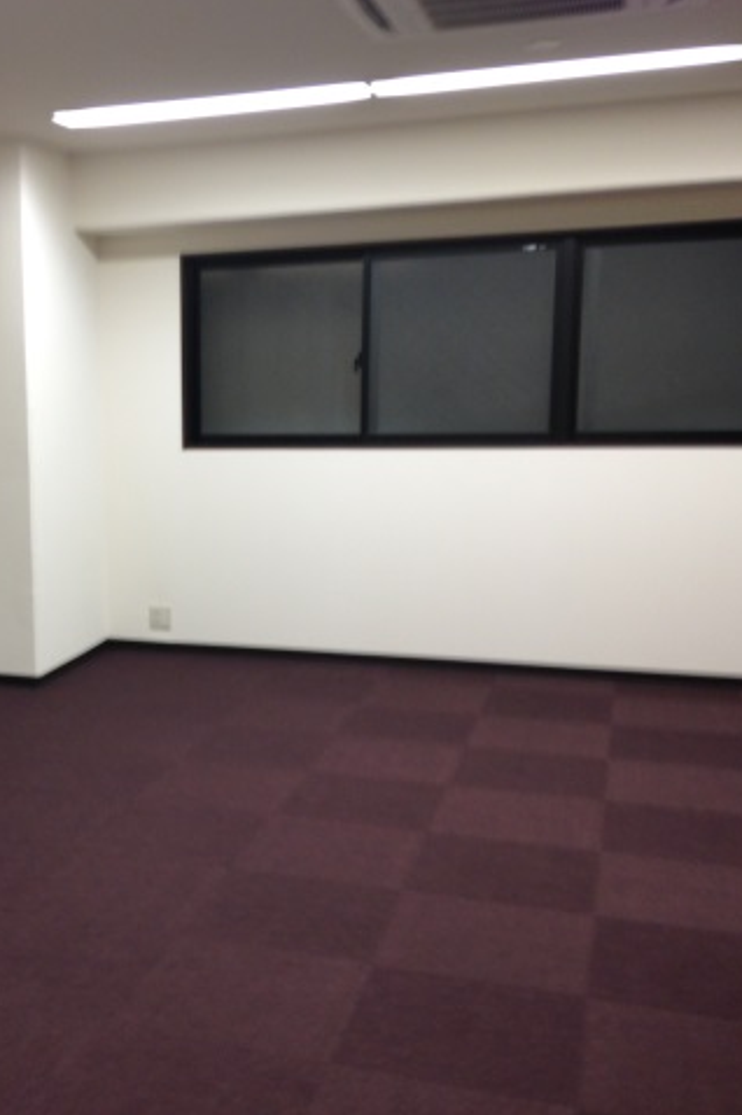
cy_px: 558
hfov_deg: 28.3
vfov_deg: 42.8
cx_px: 100
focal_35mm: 46
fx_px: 1424
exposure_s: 1/30
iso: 50
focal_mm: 4.12
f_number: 2.4
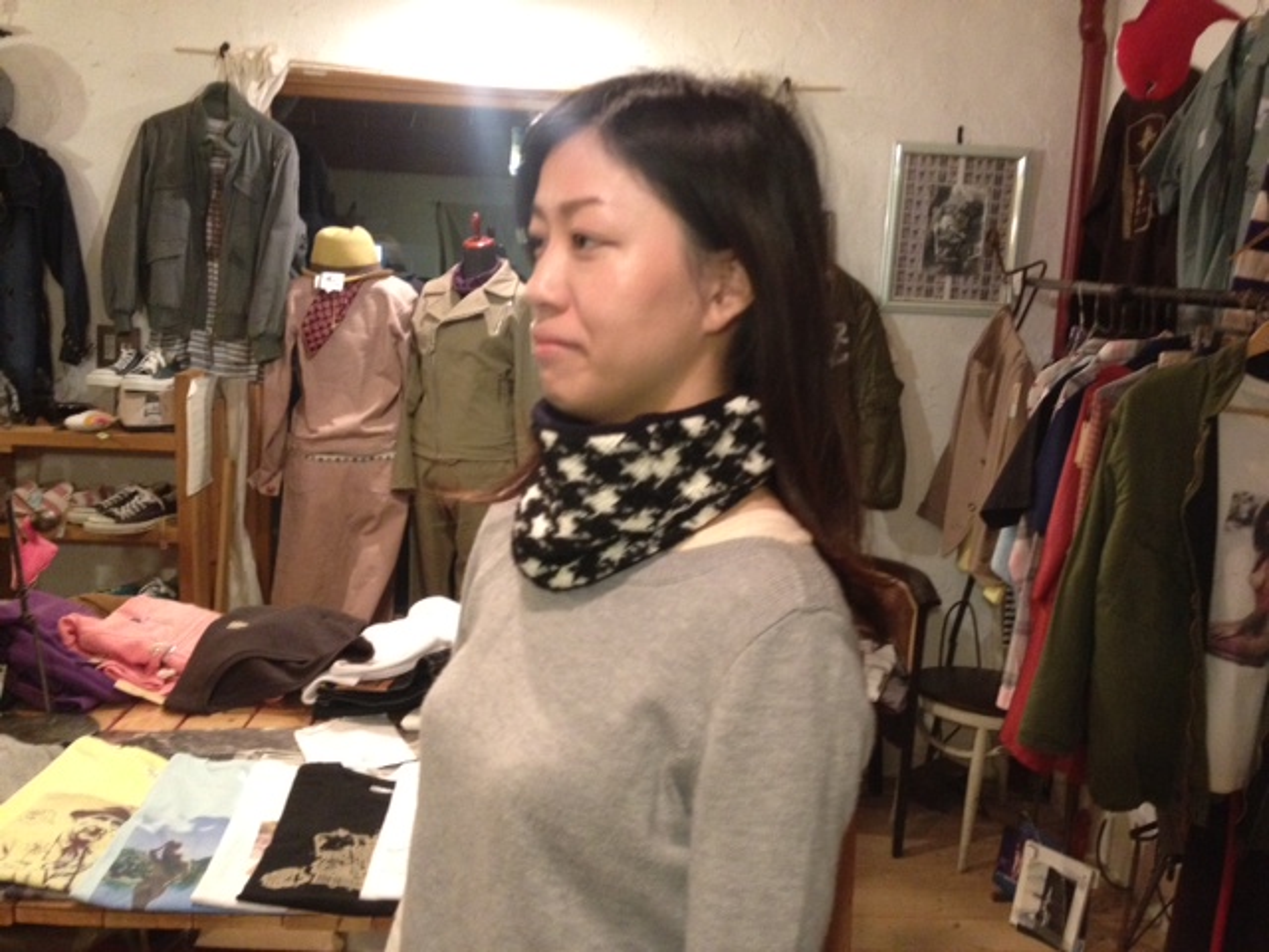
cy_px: 476
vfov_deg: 40.7
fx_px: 1283
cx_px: 634
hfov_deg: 52.6
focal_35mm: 35
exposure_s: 1/15
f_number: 2.4
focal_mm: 4.28
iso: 400
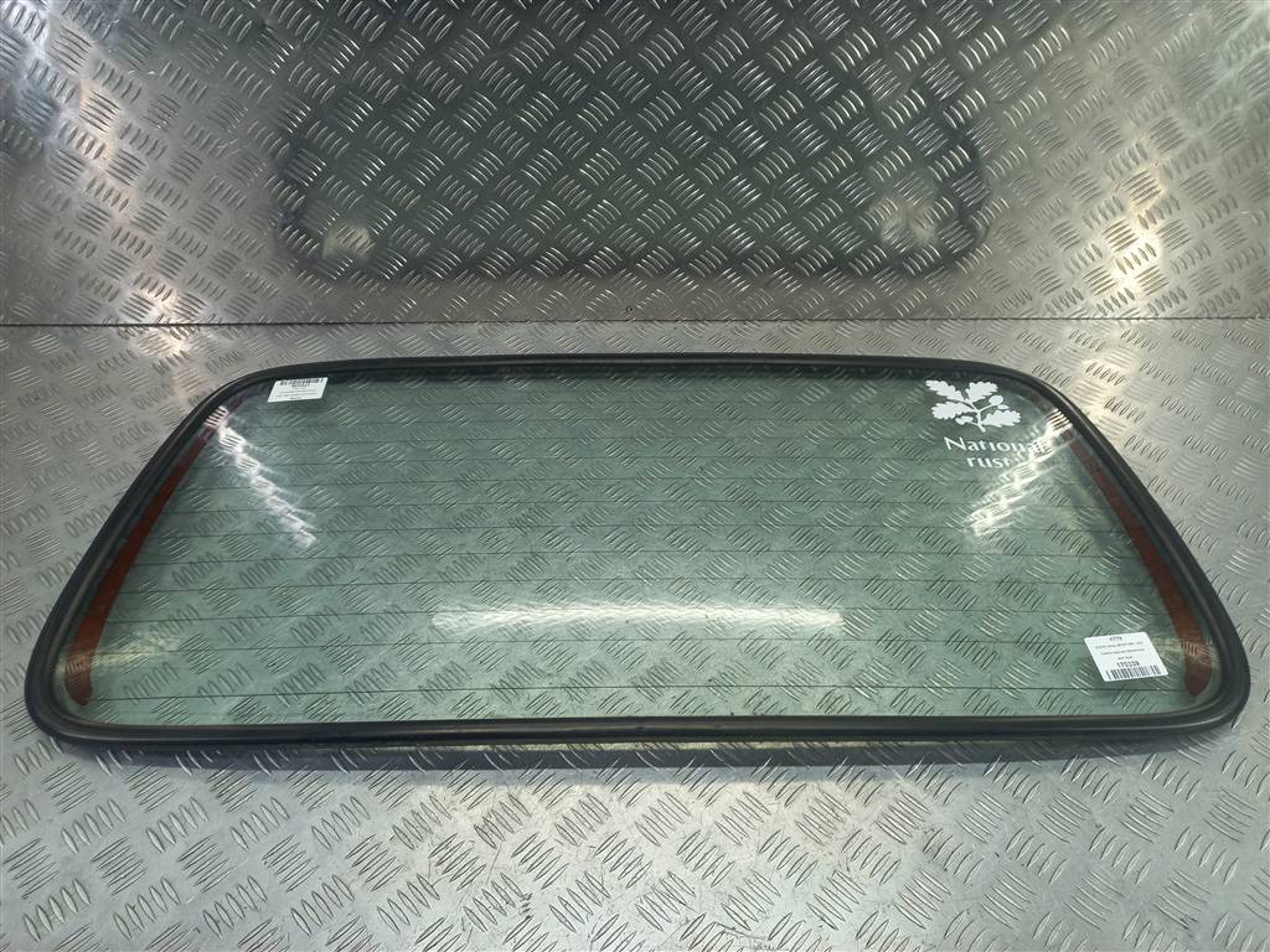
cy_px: 476
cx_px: 635
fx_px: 917
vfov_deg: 54.9
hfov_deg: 69.4
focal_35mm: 25
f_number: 1.8
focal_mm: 4.6
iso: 64
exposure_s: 1/50
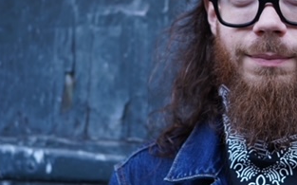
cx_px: 216
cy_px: 58
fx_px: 760
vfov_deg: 13.8
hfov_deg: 21.9
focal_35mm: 94
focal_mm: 45
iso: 500
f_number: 2.8
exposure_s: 1/50
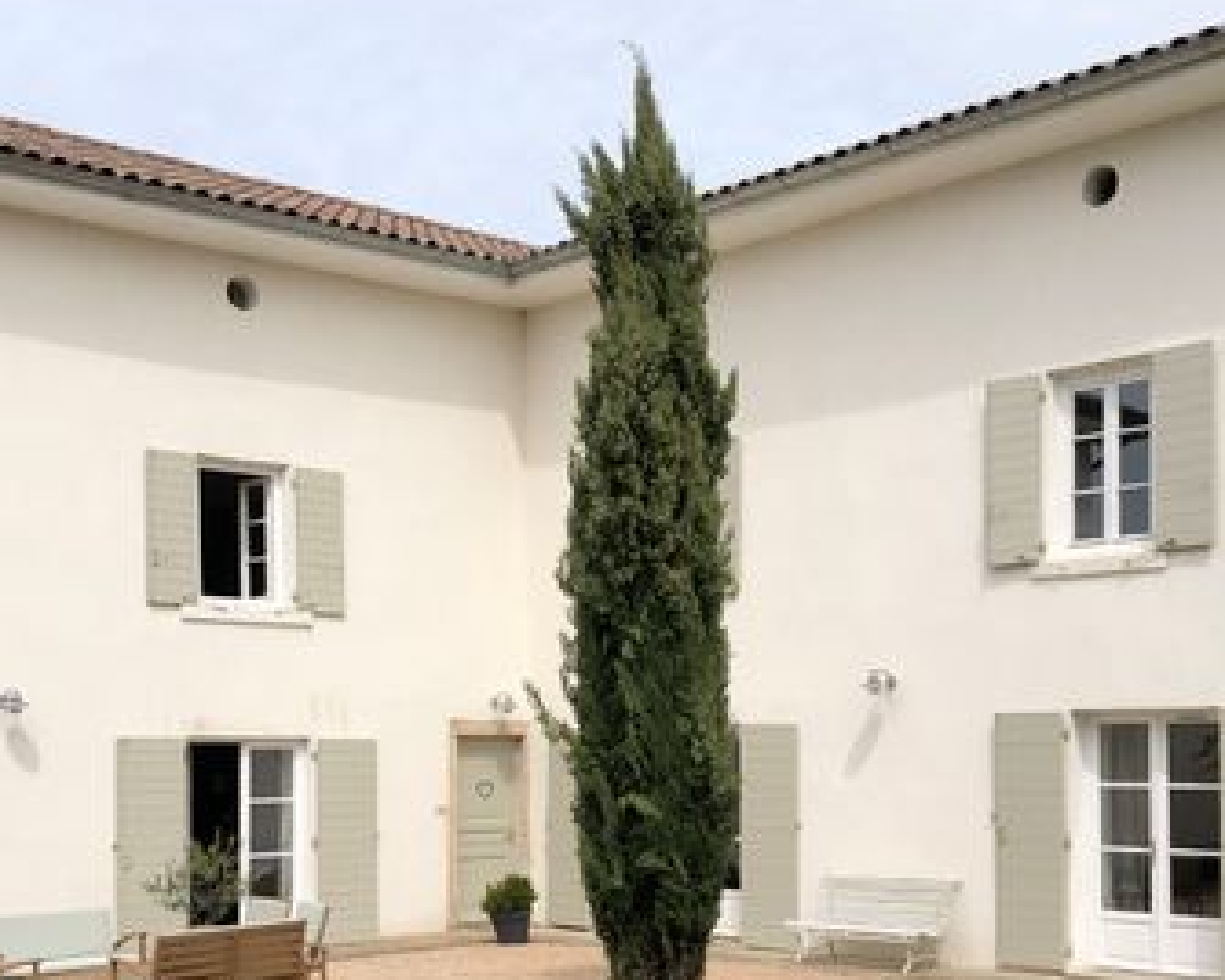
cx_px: 629
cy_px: 717
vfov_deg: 30.4
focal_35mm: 49
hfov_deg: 38.0
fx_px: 1777
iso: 20
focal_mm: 3.99
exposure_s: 1/2667
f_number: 1.8
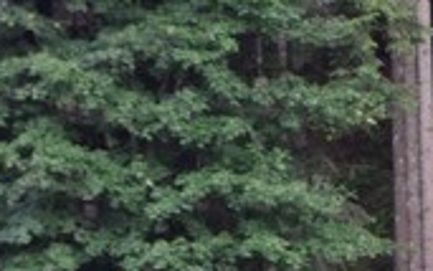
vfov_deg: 4.1
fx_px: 3778
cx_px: 633
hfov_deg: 6.5
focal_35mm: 320
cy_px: 558
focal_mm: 35
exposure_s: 1/400
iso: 800
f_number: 4
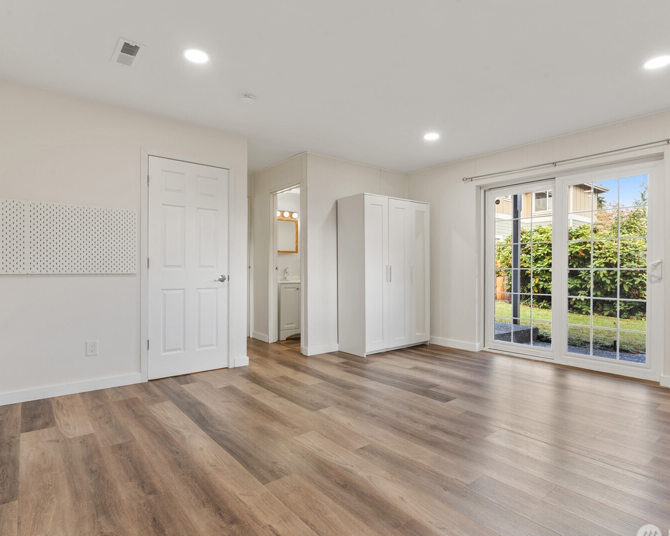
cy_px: 273
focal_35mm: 19
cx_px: 335
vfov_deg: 70.8
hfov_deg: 83.3
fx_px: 377
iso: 100
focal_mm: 16
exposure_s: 1.3
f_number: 11
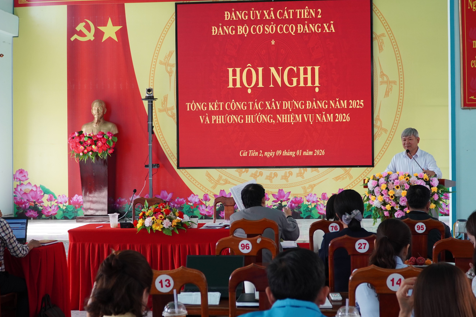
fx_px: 695
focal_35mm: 53
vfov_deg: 25.7
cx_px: 263
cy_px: 173
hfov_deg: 37.7
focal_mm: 29
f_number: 4
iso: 500
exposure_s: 1/160
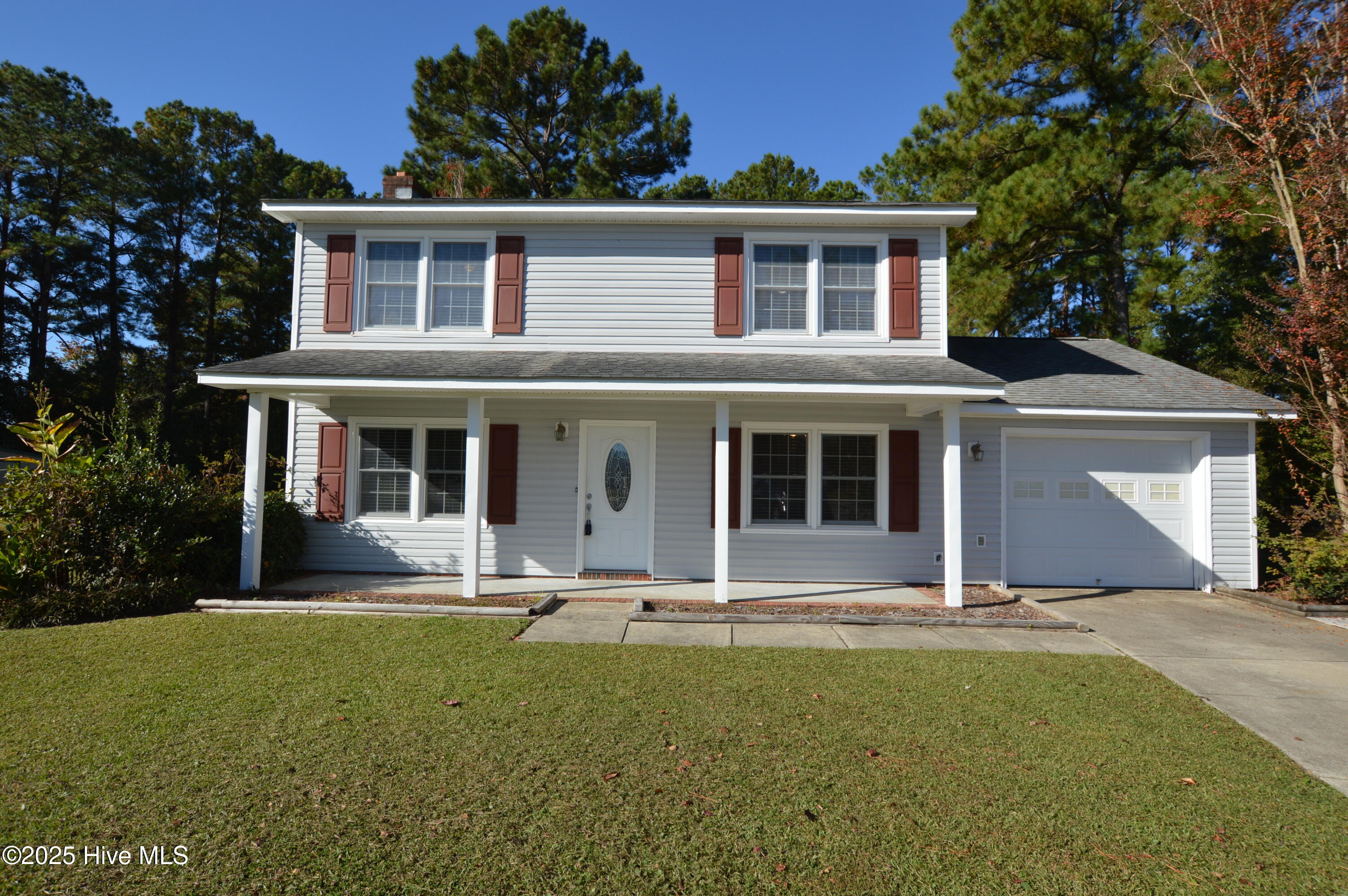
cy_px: 448
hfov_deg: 90.1
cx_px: 674
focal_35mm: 18
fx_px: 673
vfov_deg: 67.3
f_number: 8
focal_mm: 12
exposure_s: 1/250
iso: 100
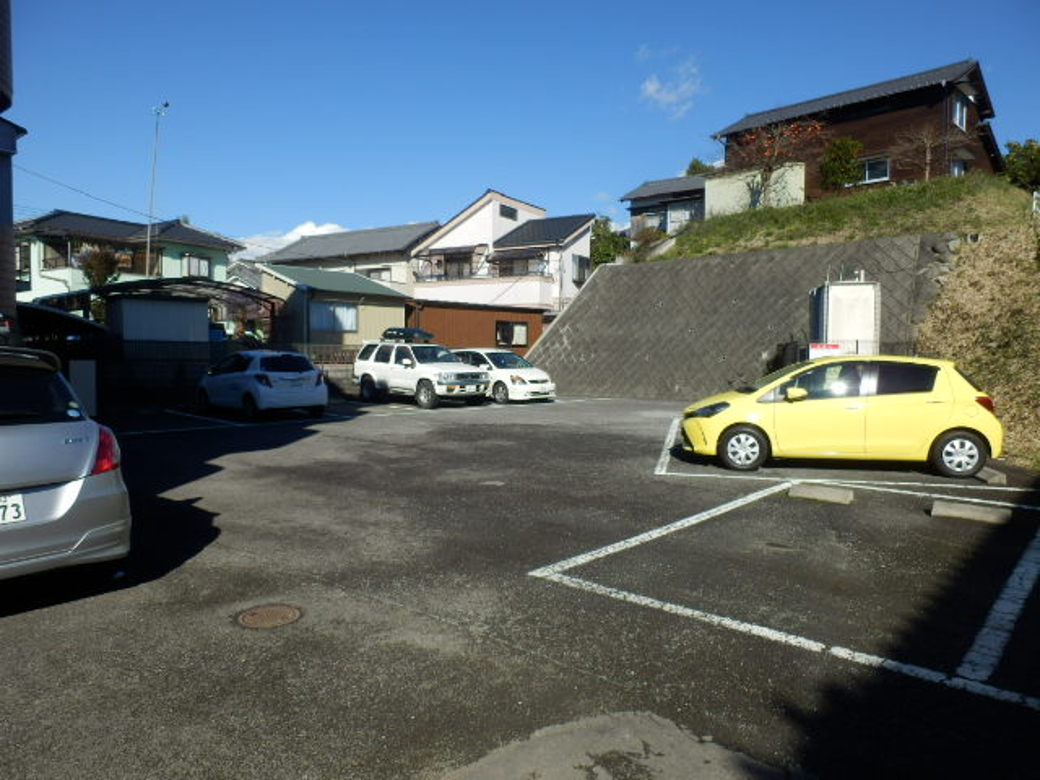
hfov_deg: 71.6
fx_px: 721
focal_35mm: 24
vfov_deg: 56.8
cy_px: 390
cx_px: 520
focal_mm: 4.2
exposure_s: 1/200
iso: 80
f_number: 7.9
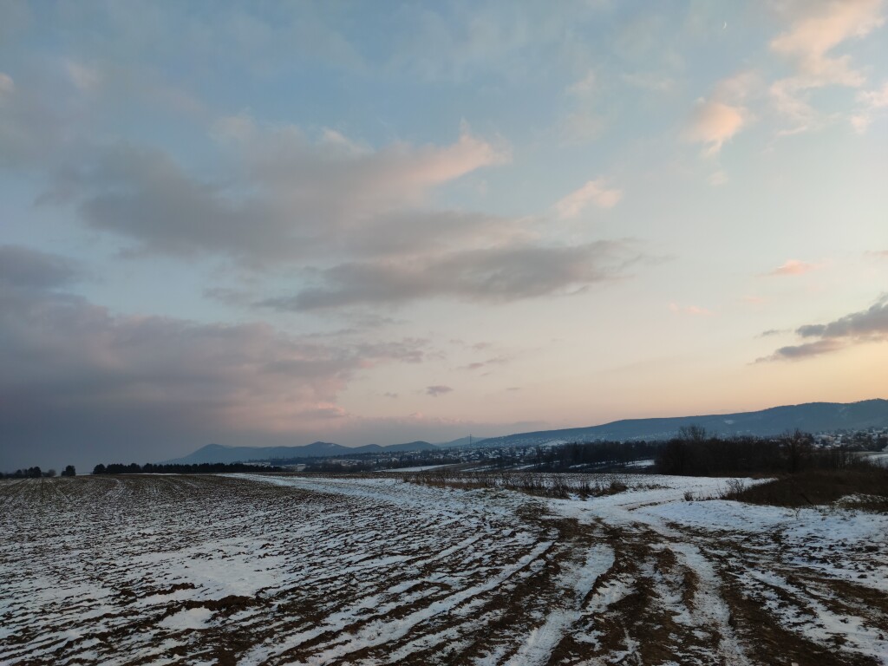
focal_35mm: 24
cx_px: 444
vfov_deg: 56.8
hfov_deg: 71.6
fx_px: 616
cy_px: 333
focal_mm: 6.72
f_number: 1.69
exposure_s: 1/101
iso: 50
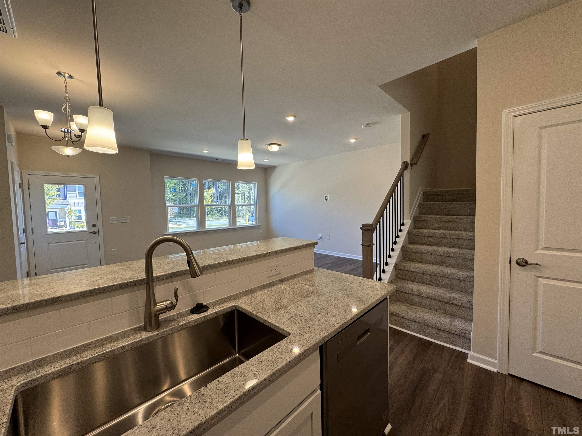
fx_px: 235
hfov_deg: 102.1
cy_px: 218
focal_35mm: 14
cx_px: 291
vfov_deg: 85.7
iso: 100
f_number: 2.2
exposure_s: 1/120
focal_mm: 2.22
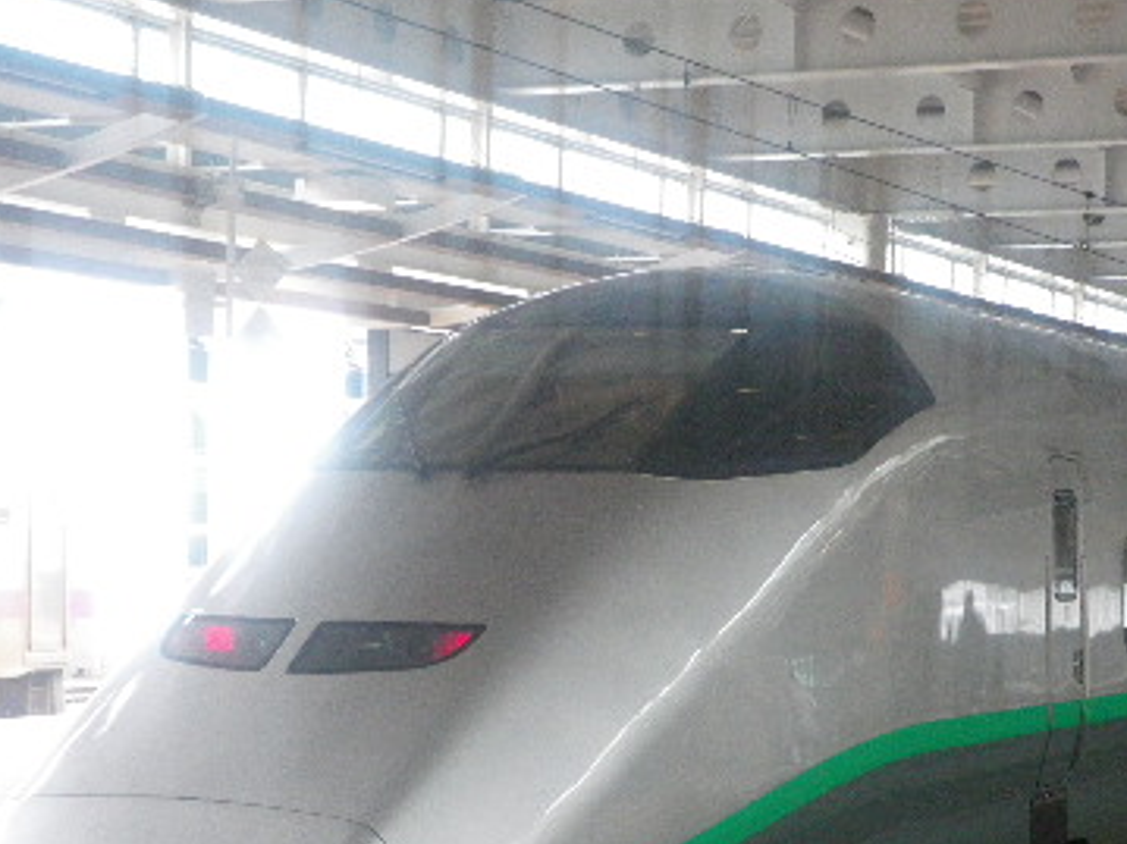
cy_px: 706
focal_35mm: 82
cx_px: 735
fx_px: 2669
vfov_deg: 17.8
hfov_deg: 23.8
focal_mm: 8.2
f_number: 3.3
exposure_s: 1/80
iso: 400
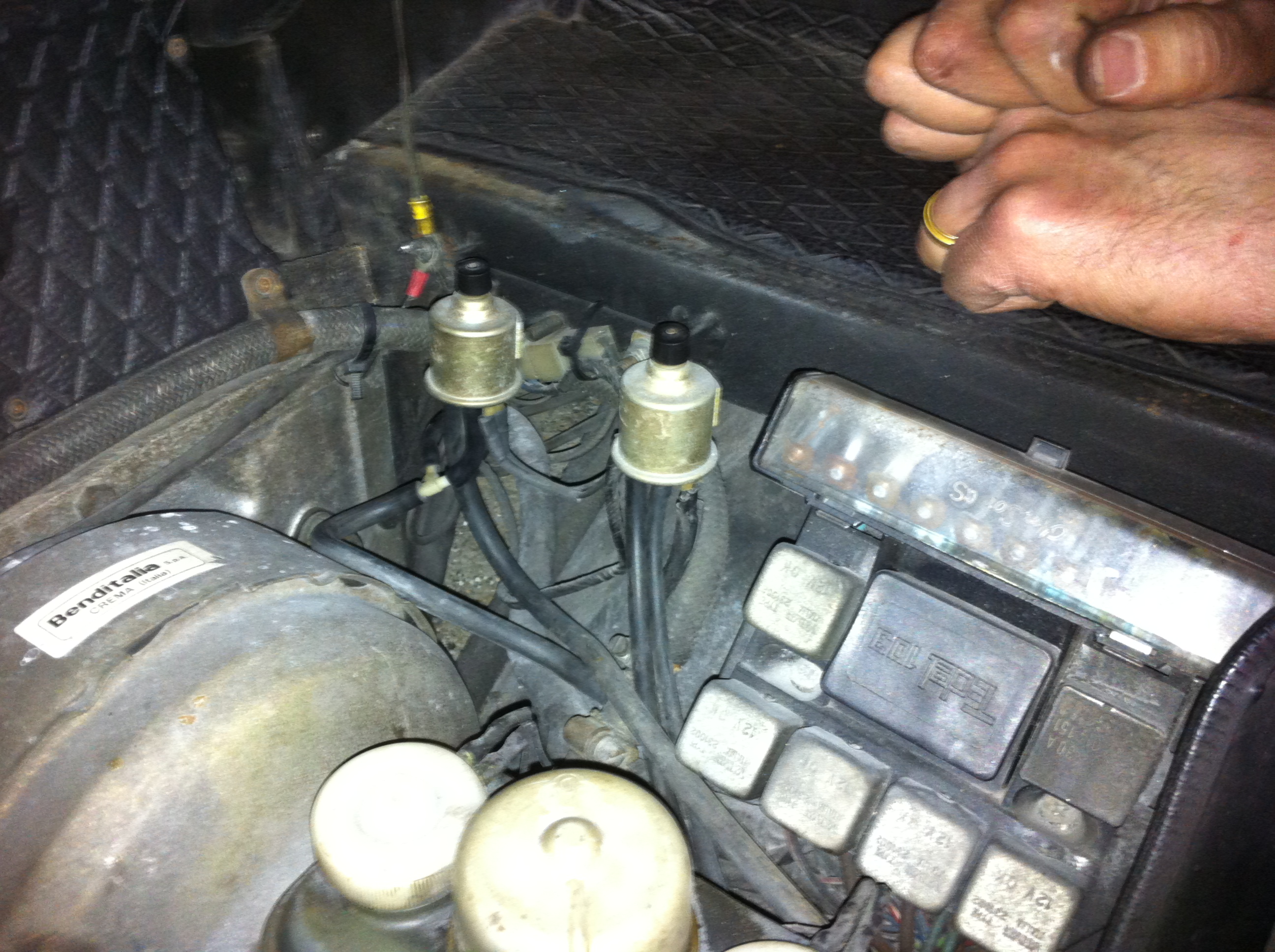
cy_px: 476
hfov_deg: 52.7
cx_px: 638
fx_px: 1287
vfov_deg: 40.6
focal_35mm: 35
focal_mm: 3.85
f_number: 2.8
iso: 200
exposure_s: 1/15
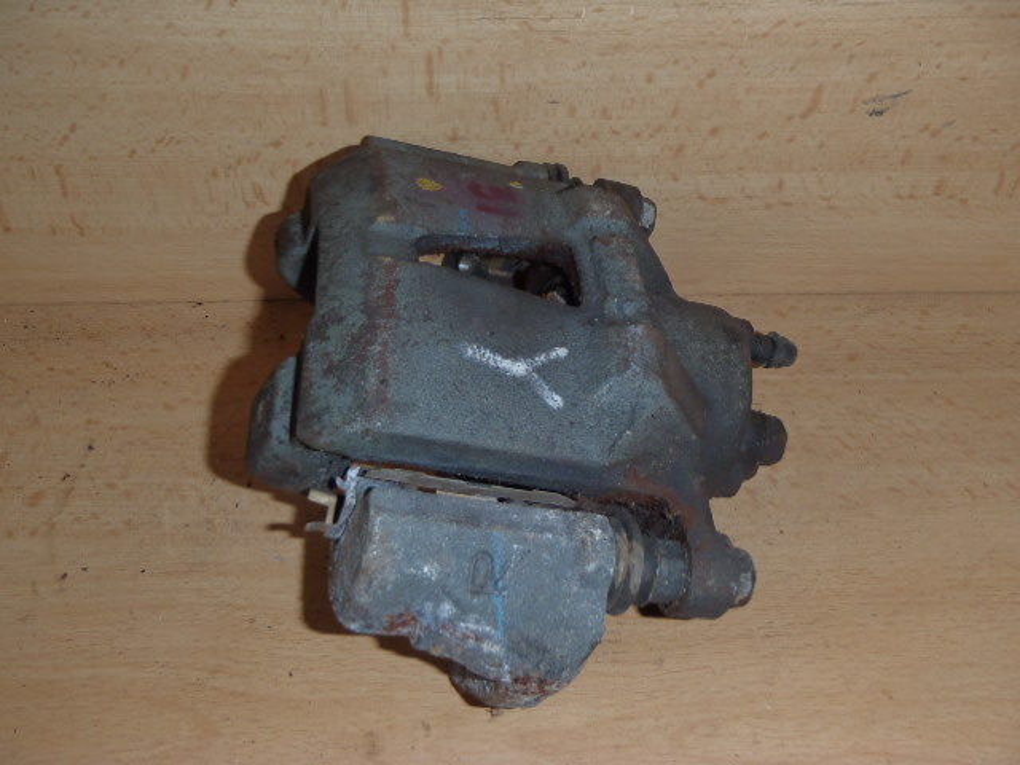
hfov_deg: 49.0
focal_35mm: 38
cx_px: 510
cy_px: 382
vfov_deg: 37.7
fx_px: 1120
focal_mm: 6.83
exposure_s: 1/40
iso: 100
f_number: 4.6
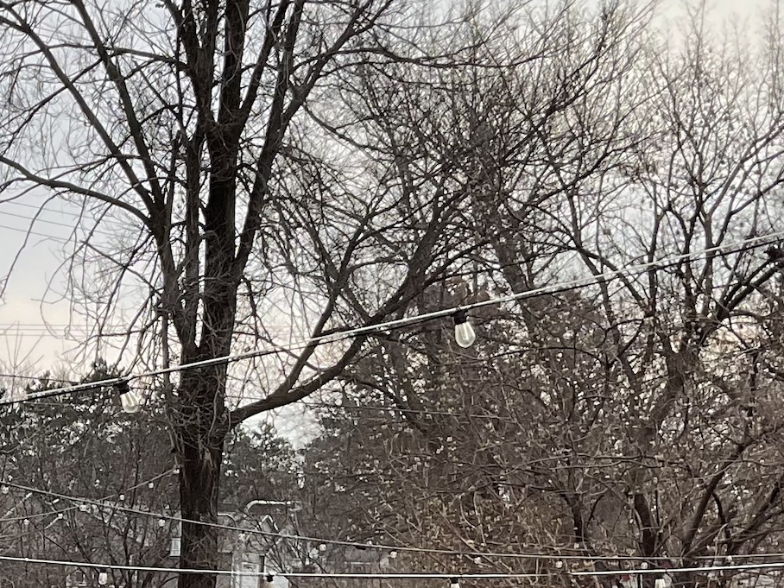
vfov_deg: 14.0
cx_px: -218
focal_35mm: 103
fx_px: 2333
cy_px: 660
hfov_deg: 17.9
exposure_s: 1/883
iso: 16
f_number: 1.8
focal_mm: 3
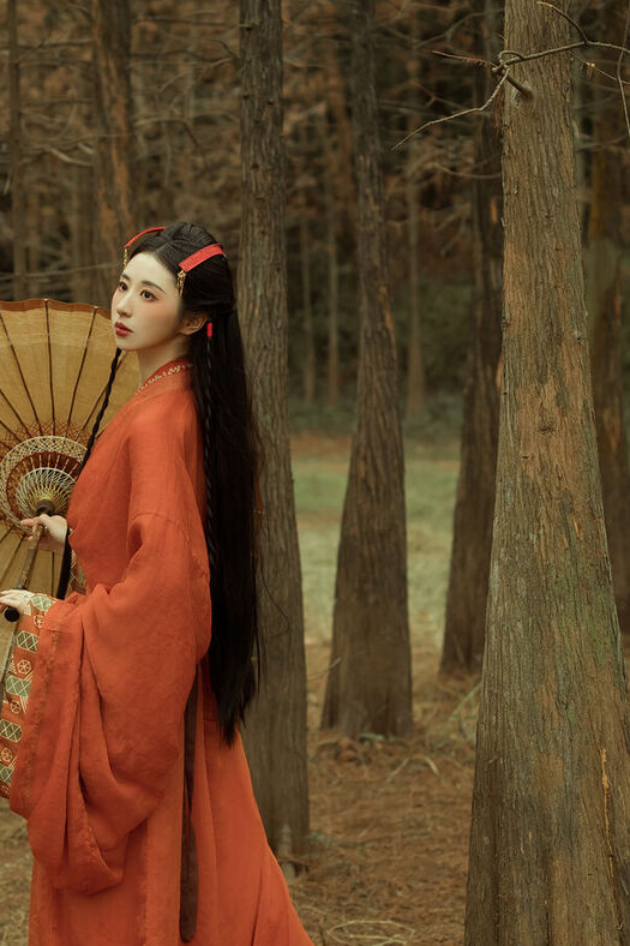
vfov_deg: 20.3
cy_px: 322
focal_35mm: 100
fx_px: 2626
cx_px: 209
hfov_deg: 13.7
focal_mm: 50
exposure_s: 1/200
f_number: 2.8
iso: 125
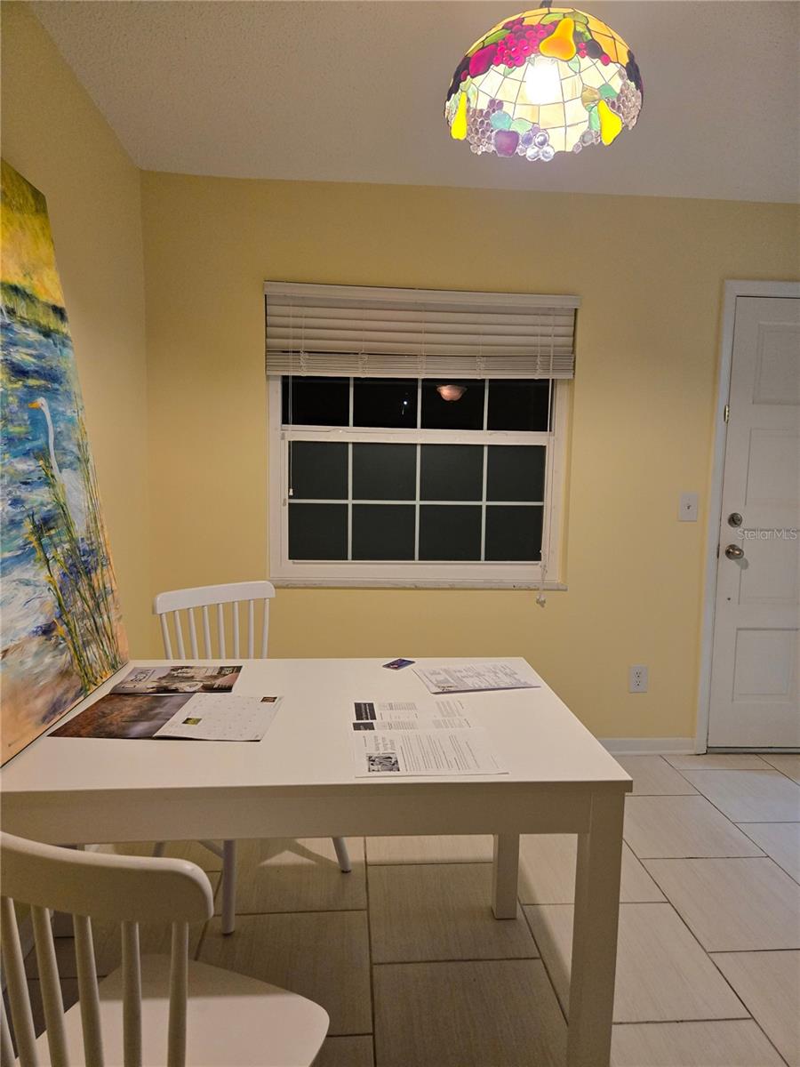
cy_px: 534
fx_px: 709
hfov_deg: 58.9
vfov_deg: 73.9
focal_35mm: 23
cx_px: 400
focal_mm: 5.4
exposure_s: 1/120
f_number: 1.8
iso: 400
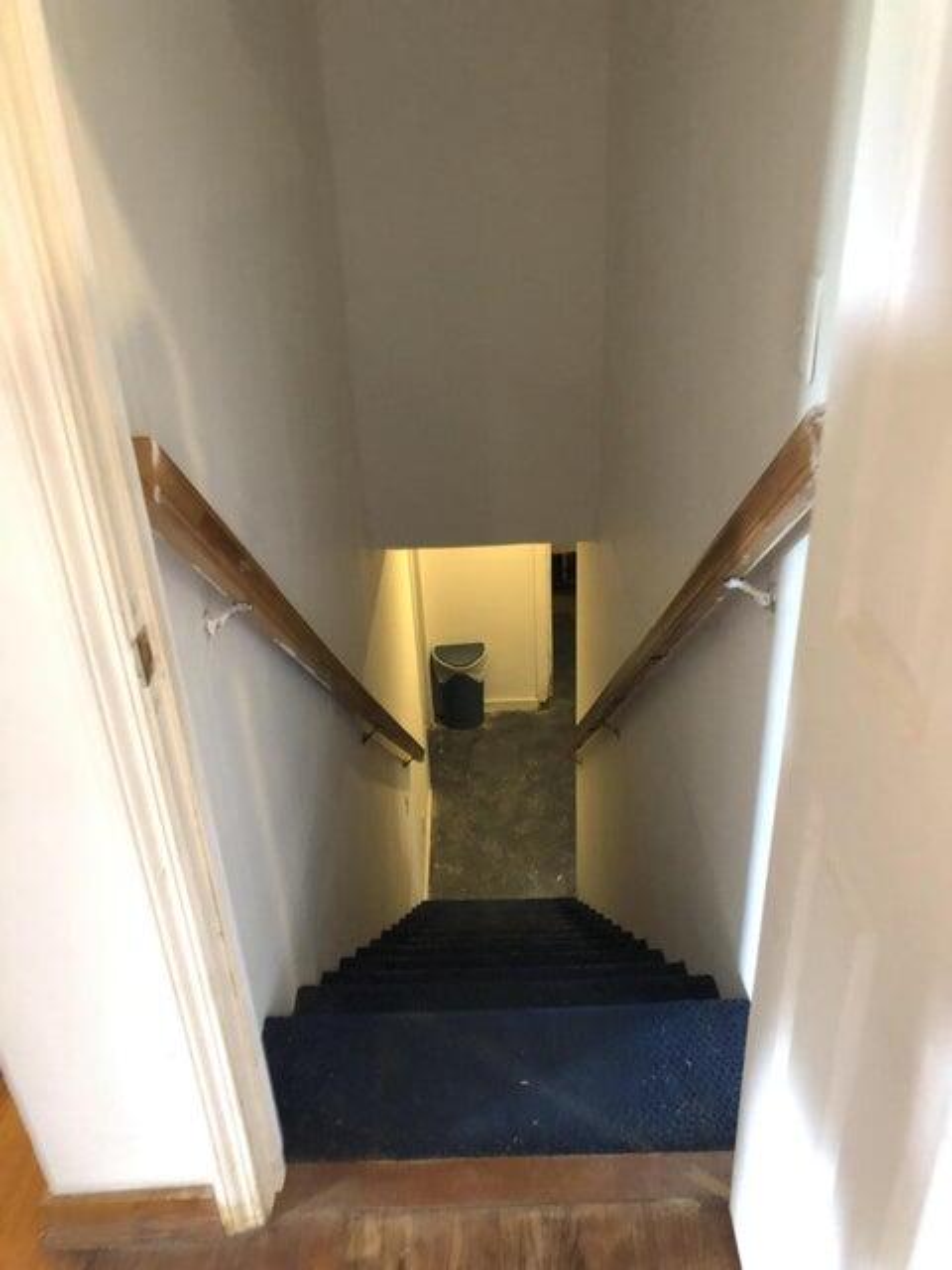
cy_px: 635
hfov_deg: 49.7
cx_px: 476
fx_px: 1027
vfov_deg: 63.4
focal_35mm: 28
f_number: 1.8
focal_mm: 4
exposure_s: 1/9
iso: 100
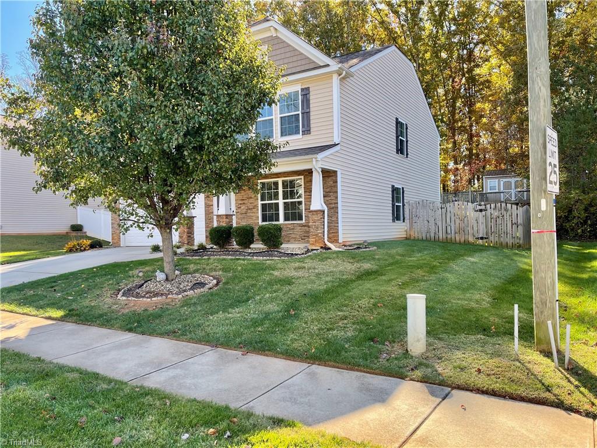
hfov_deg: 69.4
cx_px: 298
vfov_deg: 54.9
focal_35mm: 25
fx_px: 431
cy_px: 224
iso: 32
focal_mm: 5.1
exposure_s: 1/410
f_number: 1.6
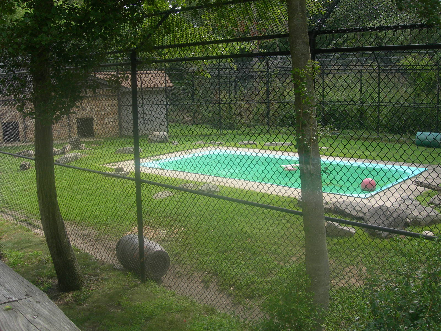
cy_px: 166
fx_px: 484
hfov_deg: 49.0
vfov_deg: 37.7
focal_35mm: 38
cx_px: 220
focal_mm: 7.8
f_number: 4.8
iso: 50
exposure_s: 1/141
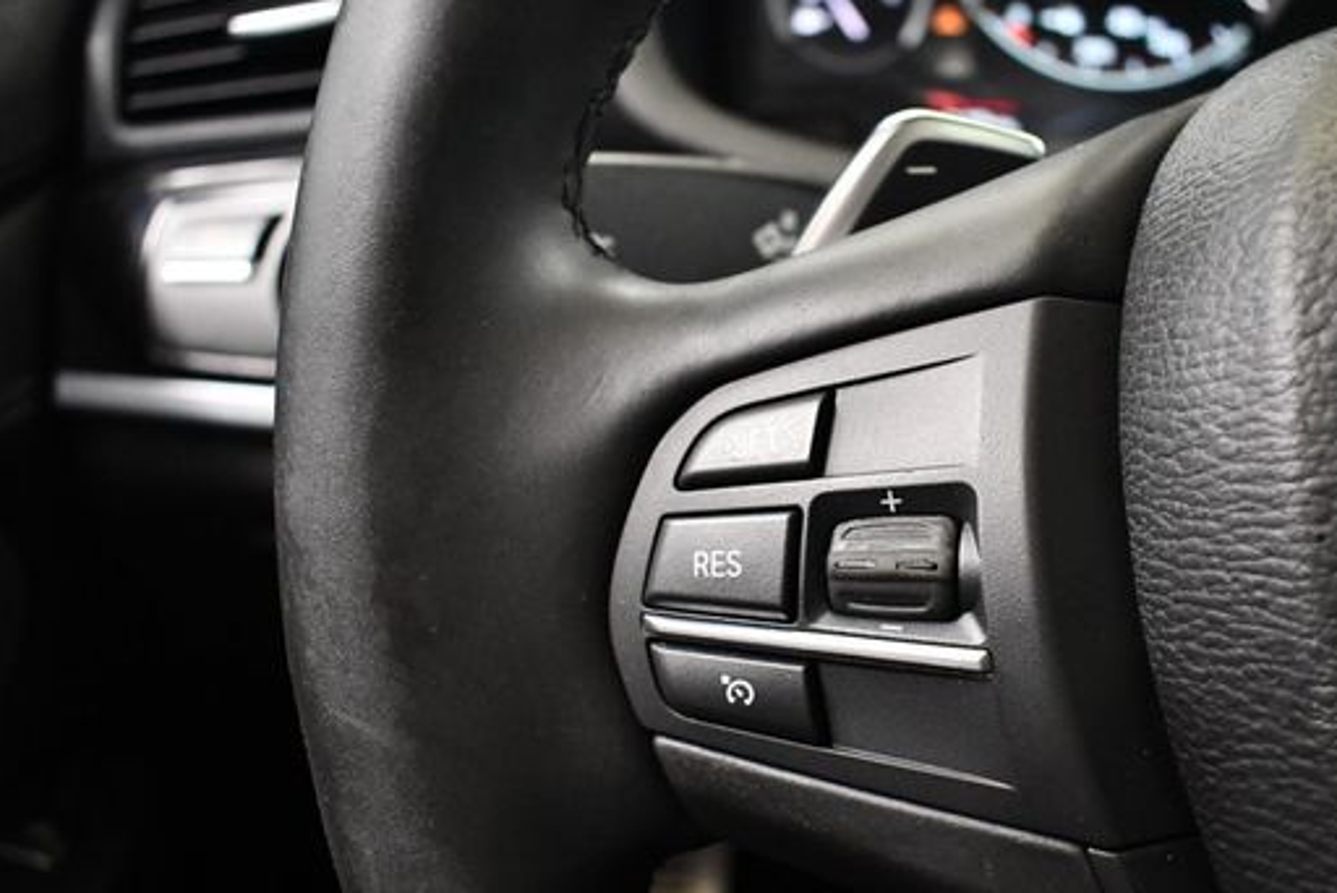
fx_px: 1672
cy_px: 512
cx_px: 833
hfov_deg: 43.3
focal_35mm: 45
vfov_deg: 29.9
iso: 3200
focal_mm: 18
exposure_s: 1/60
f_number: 3.5
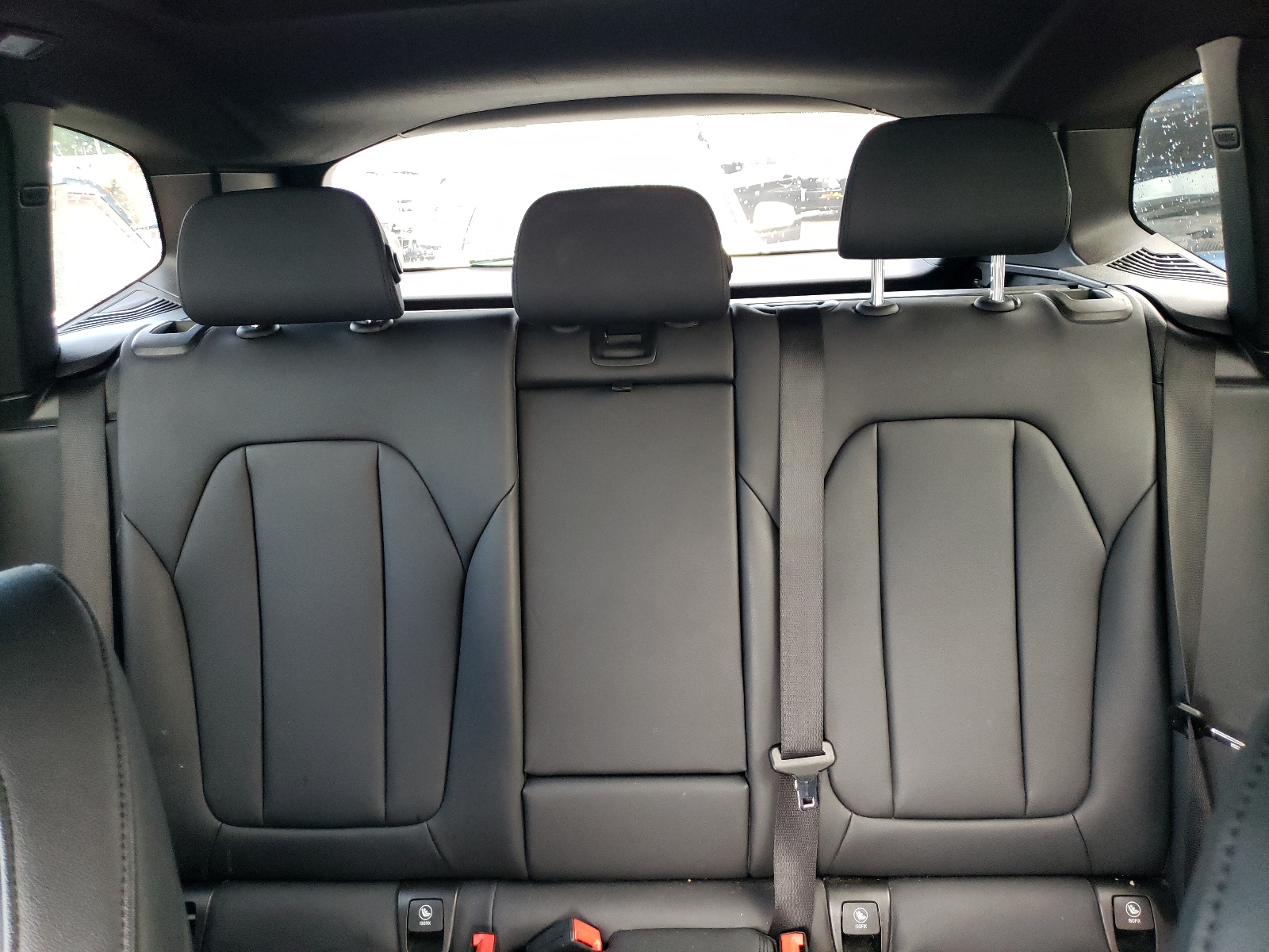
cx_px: 634
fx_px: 953
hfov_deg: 67.3
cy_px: 476
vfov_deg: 53.1
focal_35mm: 26
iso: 318
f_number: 1.5
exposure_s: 1/60.2
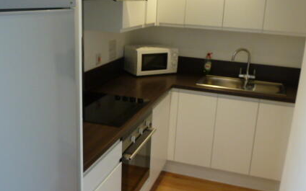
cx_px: 148
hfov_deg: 49.3
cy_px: 97
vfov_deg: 32.0
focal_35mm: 40
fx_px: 334
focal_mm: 4.1
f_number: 3.3
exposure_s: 1/30
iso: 200
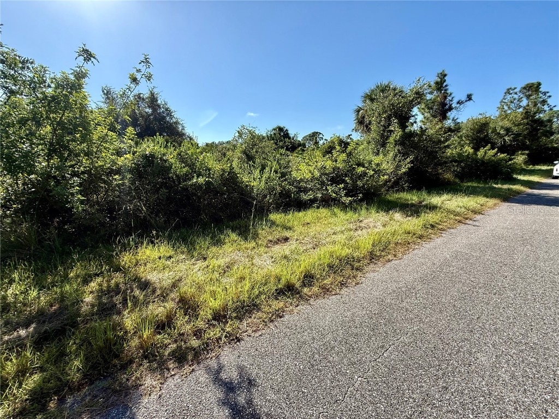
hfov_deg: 102.1
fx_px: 226
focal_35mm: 14
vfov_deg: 85.7
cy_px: 210
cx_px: 280
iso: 80
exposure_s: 1/1399
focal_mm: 2.22
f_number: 2.2
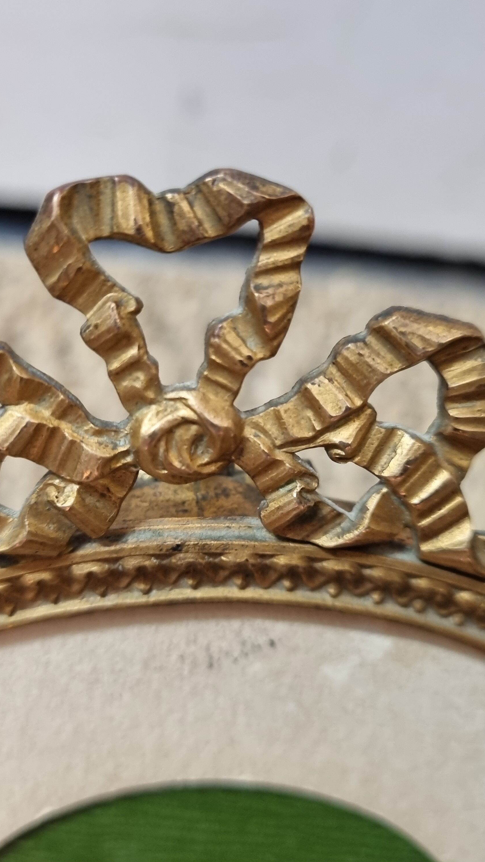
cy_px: 430
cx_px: 221
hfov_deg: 31.2
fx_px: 869
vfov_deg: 52.8
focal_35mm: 38
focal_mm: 5.4
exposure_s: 1/50
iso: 500
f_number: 1.8
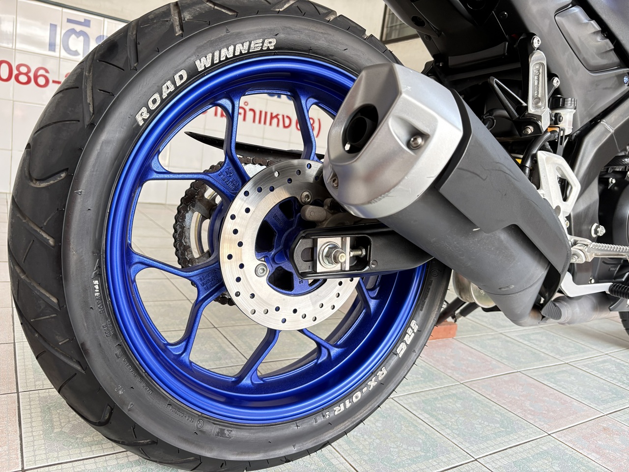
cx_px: 314
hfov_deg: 67.3
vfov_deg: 53.1
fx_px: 472
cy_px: 236
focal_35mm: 26
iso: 125
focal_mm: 5.96
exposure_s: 1/103
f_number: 1.6
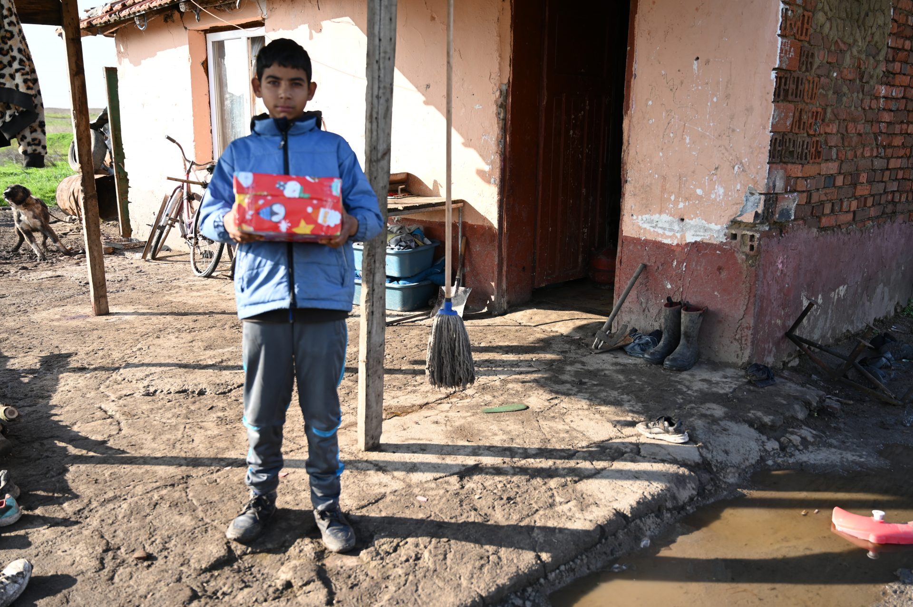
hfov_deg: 58.0
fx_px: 824
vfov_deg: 40.5
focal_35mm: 32
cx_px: 456
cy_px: 304
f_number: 4
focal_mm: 32.5
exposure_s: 1/250
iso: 100
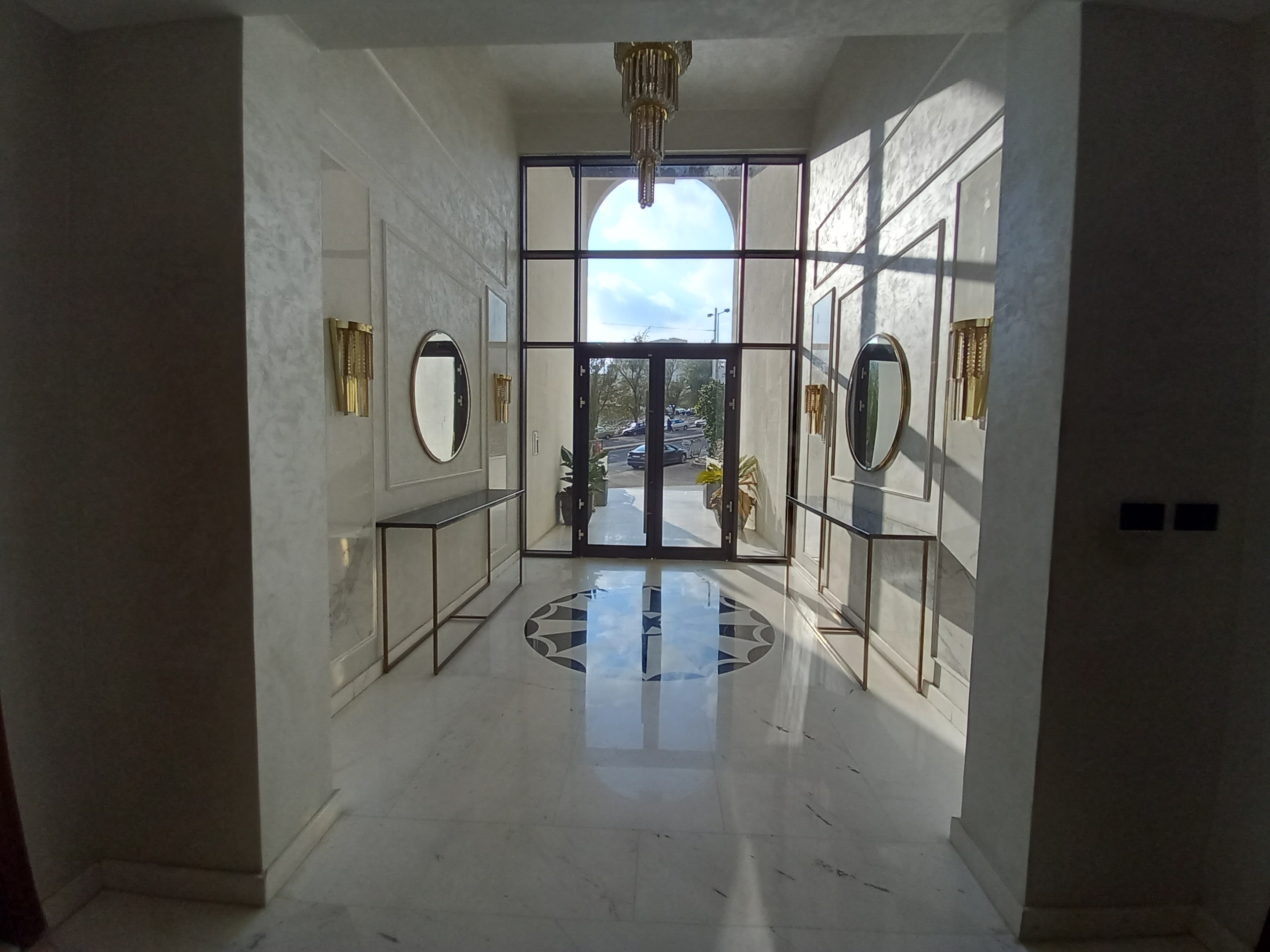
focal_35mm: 13
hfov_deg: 106.2
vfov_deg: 89.9
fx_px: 477
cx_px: 635
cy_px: 476
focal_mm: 1.13
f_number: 2.2
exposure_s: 1/295
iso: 40
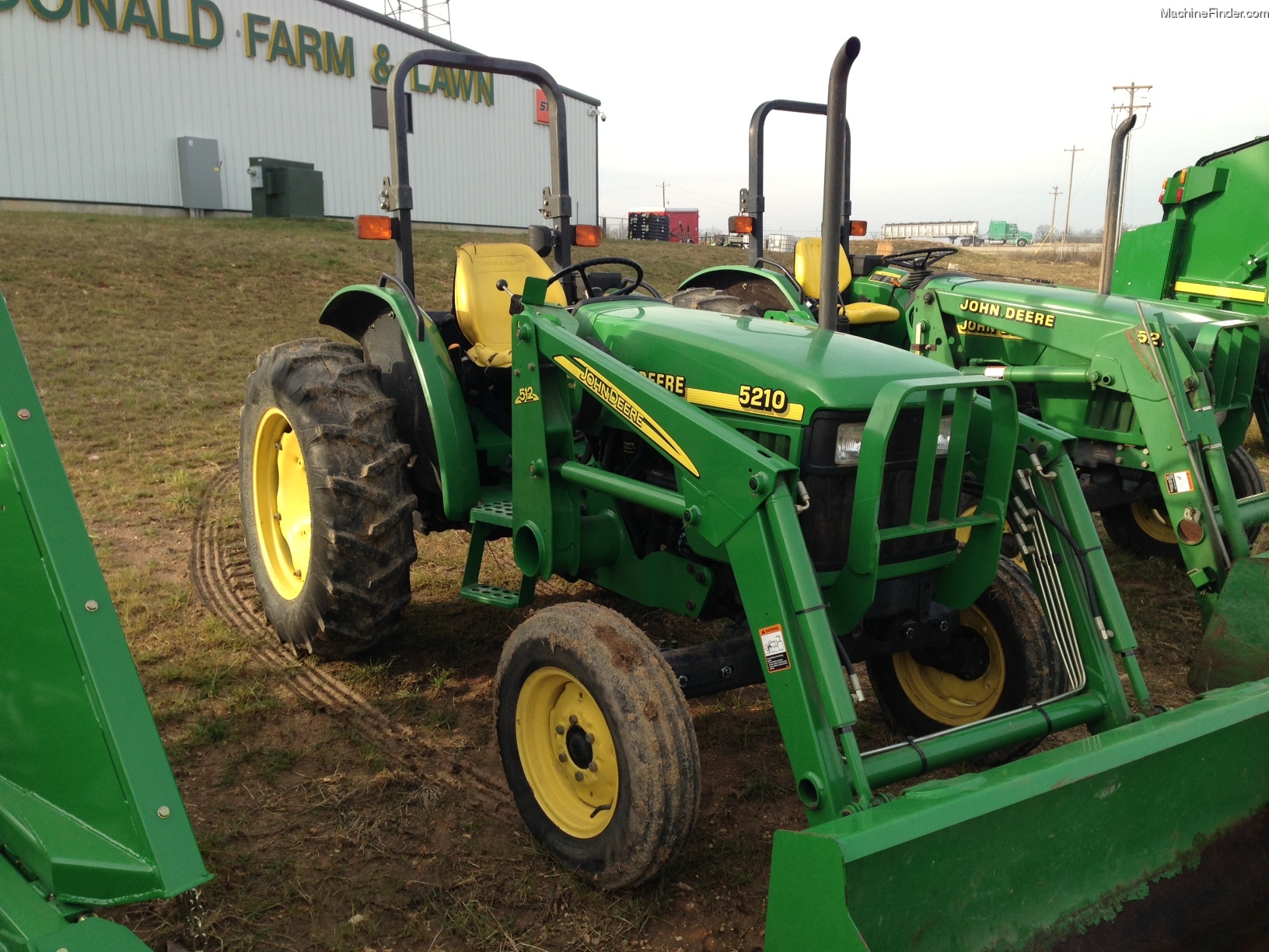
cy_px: 476
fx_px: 1210
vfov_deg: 42.9
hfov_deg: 55.4
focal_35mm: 33
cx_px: 634
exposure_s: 1/387
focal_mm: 4.13
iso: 50
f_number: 2.4
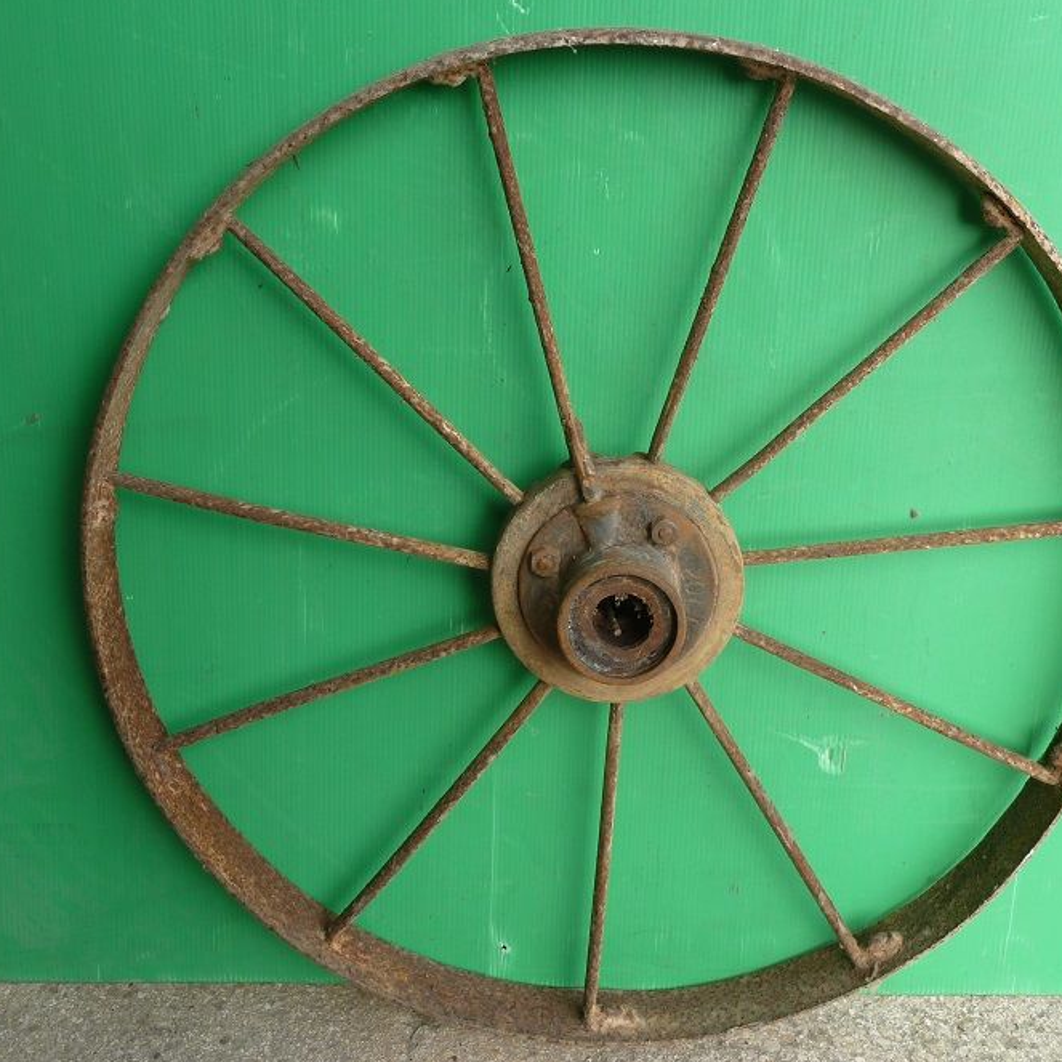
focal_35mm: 42
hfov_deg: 39.9
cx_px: 625
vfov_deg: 40.0
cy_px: 531
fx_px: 1458
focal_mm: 5.7
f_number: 3.5
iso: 80
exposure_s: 1/50
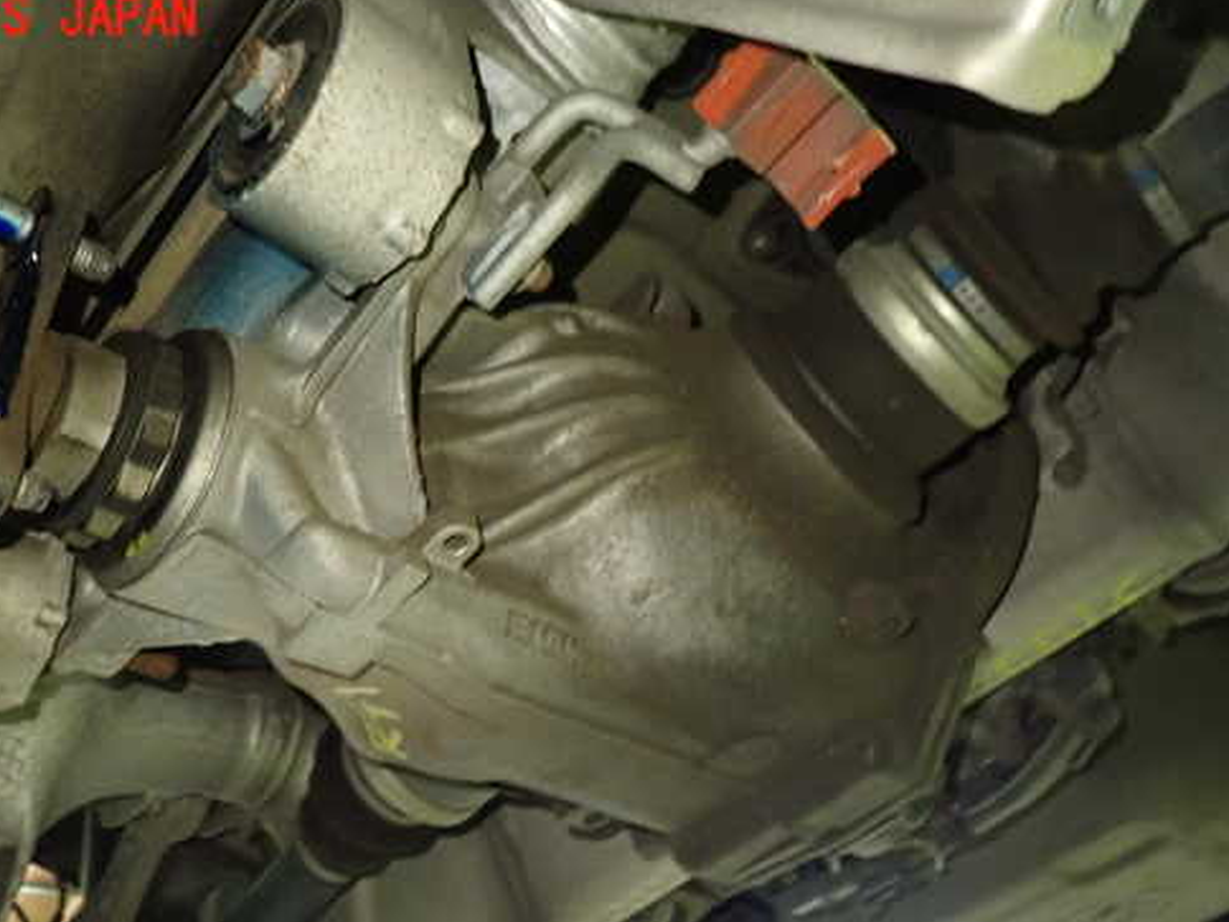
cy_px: 559
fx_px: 1101
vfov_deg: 45.2
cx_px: 498
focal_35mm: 31
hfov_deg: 57.9
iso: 800
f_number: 2
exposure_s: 1/25
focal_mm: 4.5
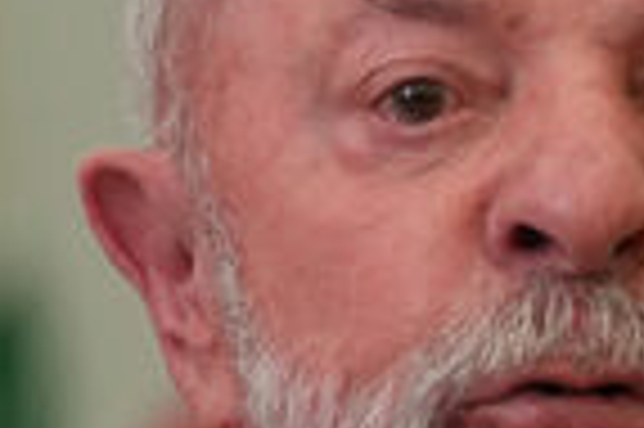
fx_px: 30305
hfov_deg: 1.2
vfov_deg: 0.8
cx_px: 617
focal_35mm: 1696
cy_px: 872
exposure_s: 1/100
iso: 1250
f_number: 2.8
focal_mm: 165
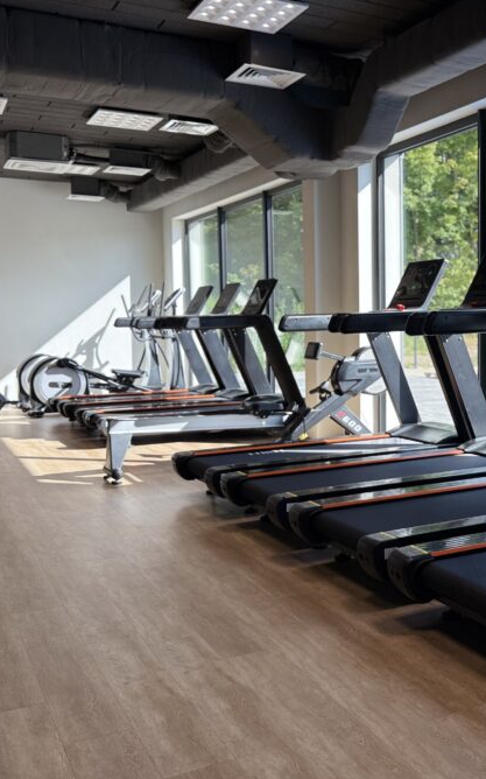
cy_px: 363
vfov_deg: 50.4
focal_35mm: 39
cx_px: 422
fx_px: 827
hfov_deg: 31.5
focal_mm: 6.76
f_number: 1.78
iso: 100
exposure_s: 1/831
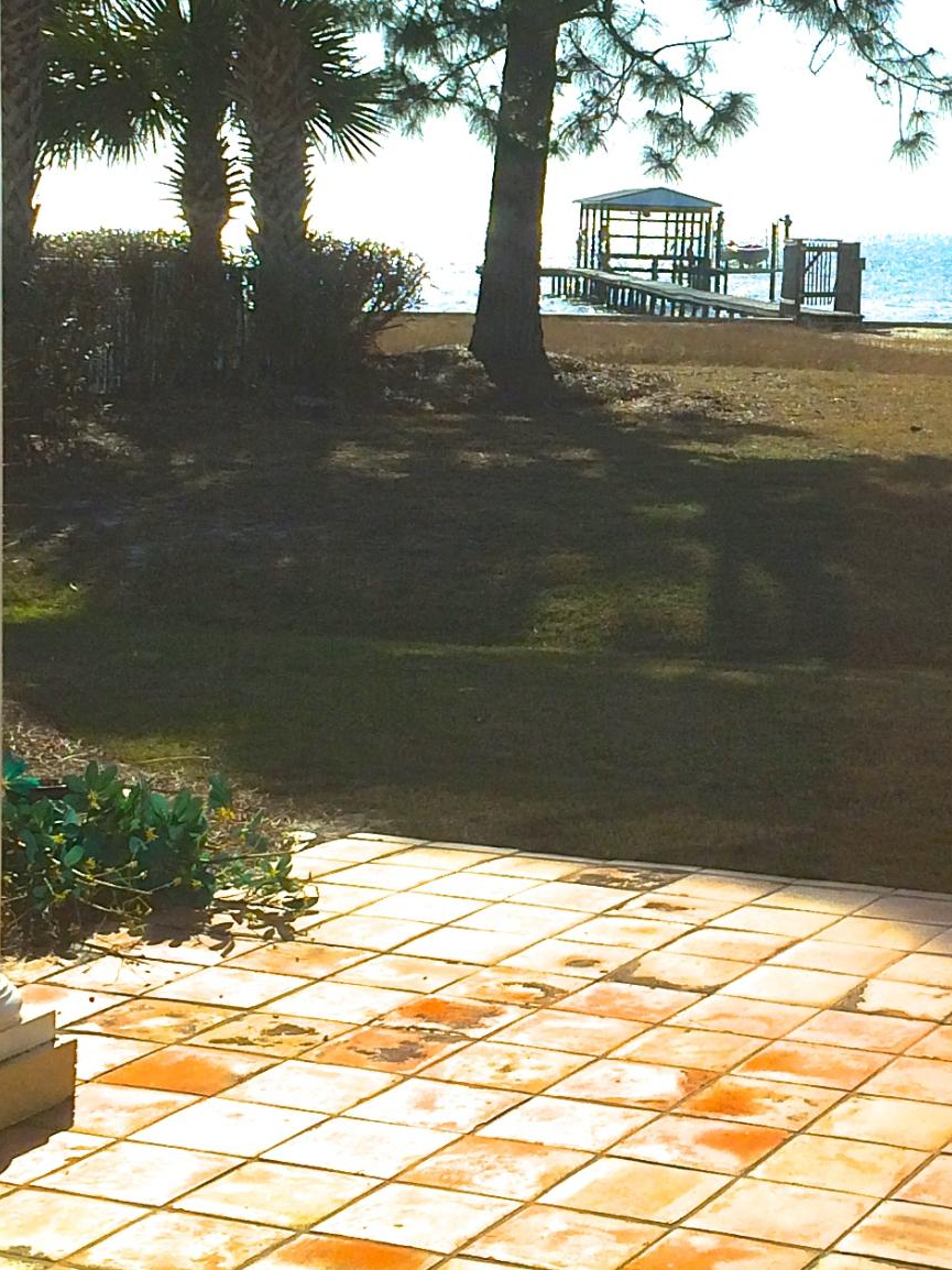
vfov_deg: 24.9
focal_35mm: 78
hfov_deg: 18.4
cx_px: 956
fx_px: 2861
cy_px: 409
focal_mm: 4.12
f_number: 2.2
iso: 32
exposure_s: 1/1786
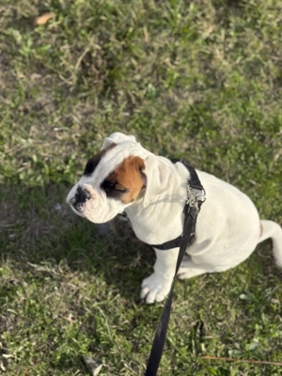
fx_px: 521
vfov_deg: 39.7
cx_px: 141
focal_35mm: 48
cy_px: 188
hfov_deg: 30.3
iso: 80
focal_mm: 6.76
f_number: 1.78
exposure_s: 1/3378
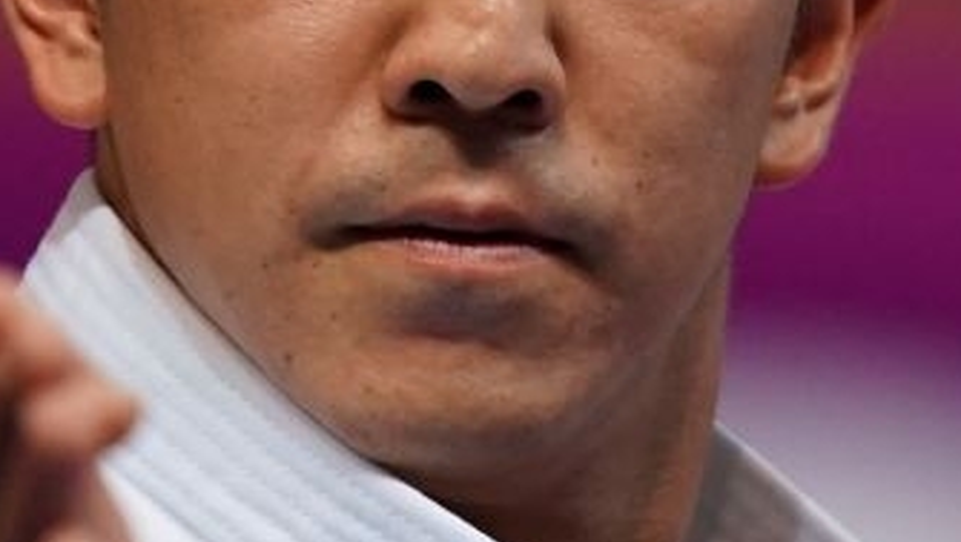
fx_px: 57350
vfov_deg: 0.5
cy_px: 401
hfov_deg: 1.0
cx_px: 600
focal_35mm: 2249
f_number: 2.8
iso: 2500
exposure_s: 1/500
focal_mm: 400
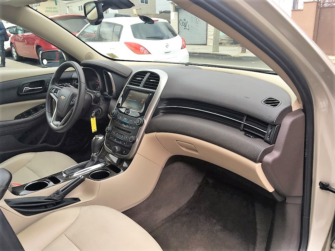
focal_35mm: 29
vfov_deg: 48.2
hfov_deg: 61.7
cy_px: 126
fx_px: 281
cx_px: 168
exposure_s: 1/120
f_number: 2.2
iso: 32
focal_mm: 4.15
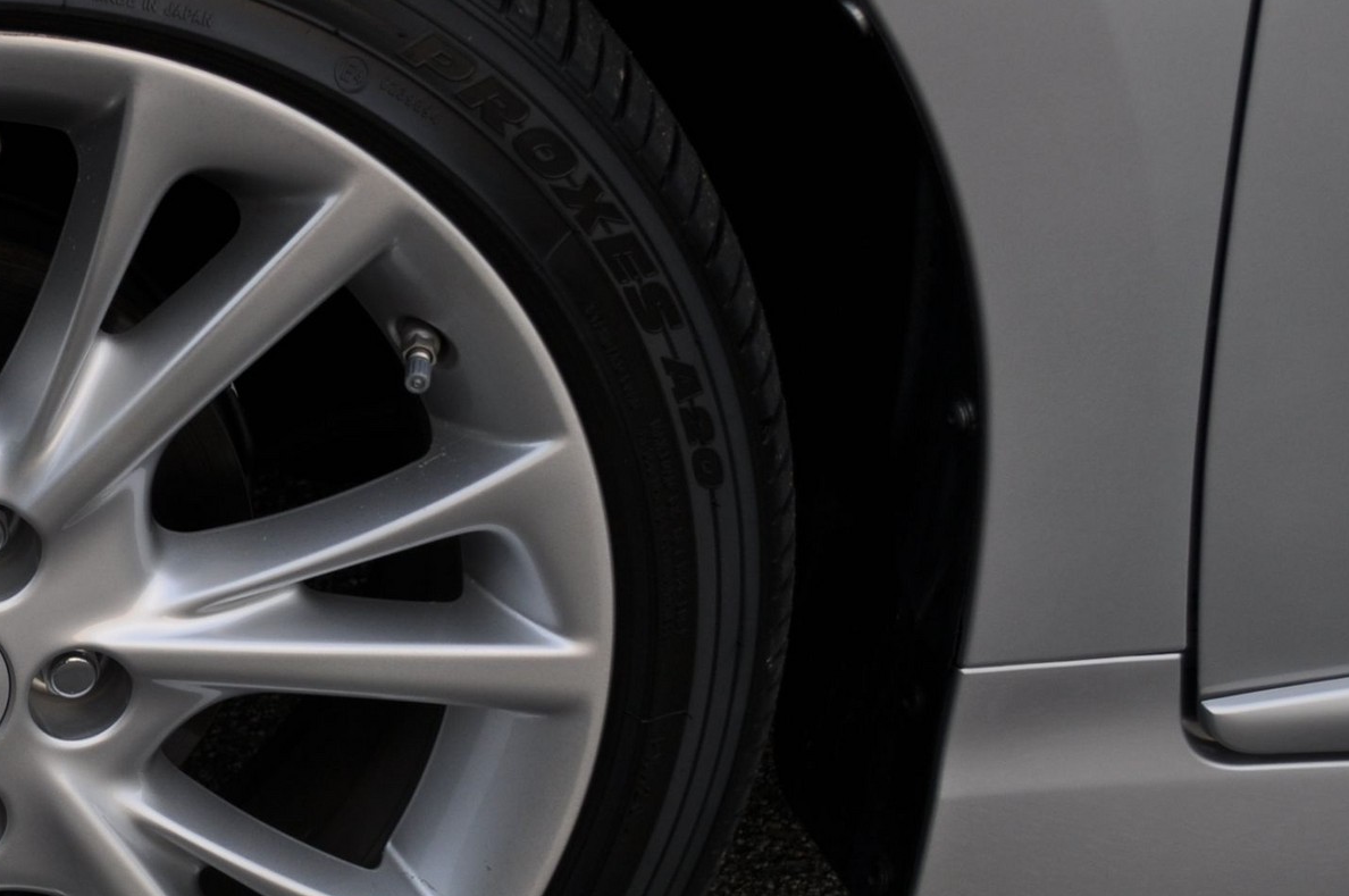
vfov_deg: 13.5
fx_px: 3780
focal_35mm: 101
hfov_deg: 19.6
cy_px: 614
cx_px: -27
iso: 200
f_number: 5.6
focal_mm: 32
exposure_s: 1/125
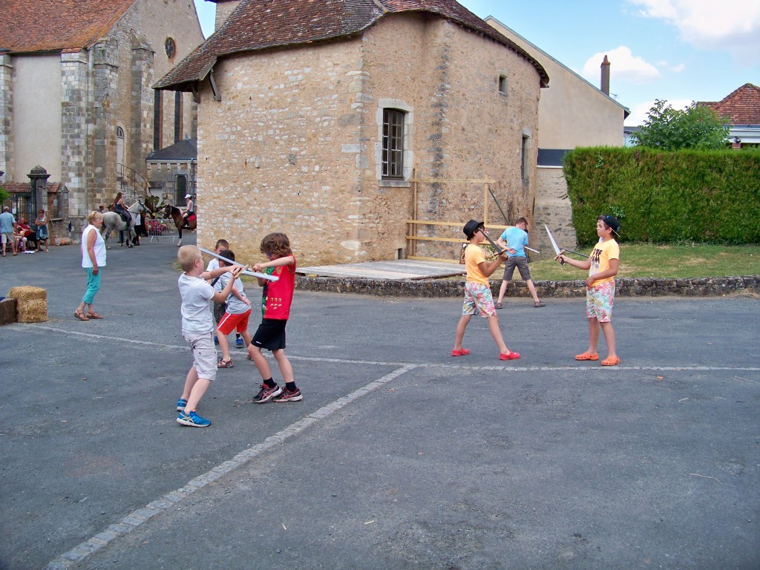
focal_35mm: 33
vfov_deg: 42.9
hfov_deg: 55.4
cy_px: 285
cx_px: 380
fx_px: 725
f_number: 2.8
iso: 80
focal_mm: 5.85
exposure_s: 1/400
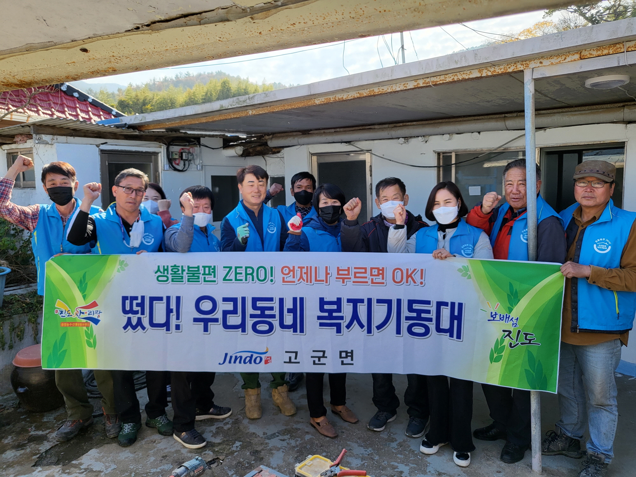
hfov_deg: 67.3
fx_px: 478
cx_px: 318
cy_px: 238
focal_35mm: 26
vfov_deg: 53.1
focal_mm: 4.25
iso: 50
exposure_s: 1/829
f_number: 1.8
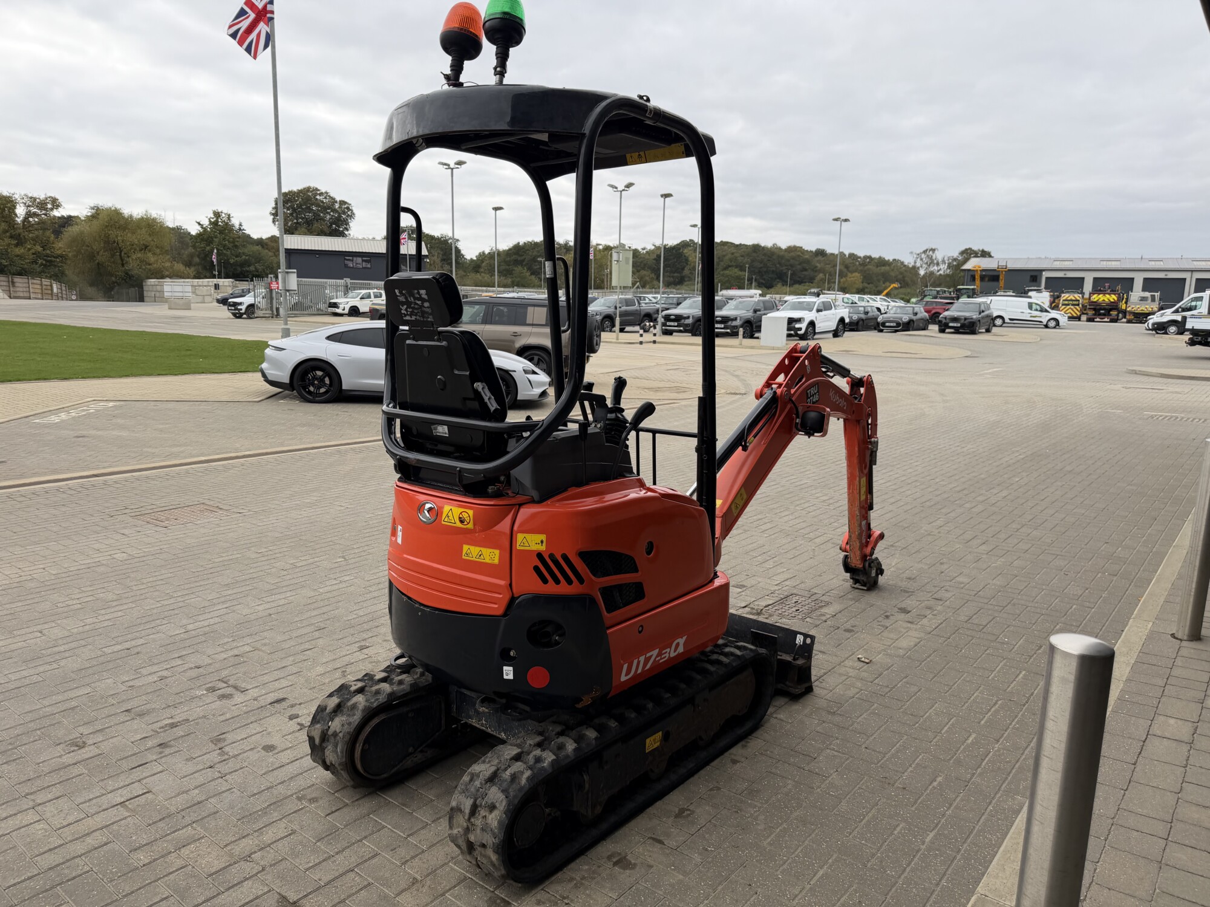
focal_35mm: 24
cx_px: 605
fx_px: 839
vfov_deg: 56.8
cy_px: 454
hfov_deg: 71.6
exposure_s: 1/979
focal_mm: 6.76
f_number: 1.78
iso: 80
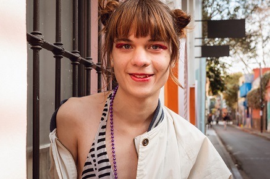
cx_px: 135
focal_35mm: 51
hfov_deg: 38.9
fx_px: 382
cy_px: 90
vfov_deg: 26.4
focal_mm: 34
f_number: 7.1
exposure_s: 1/200
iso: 400
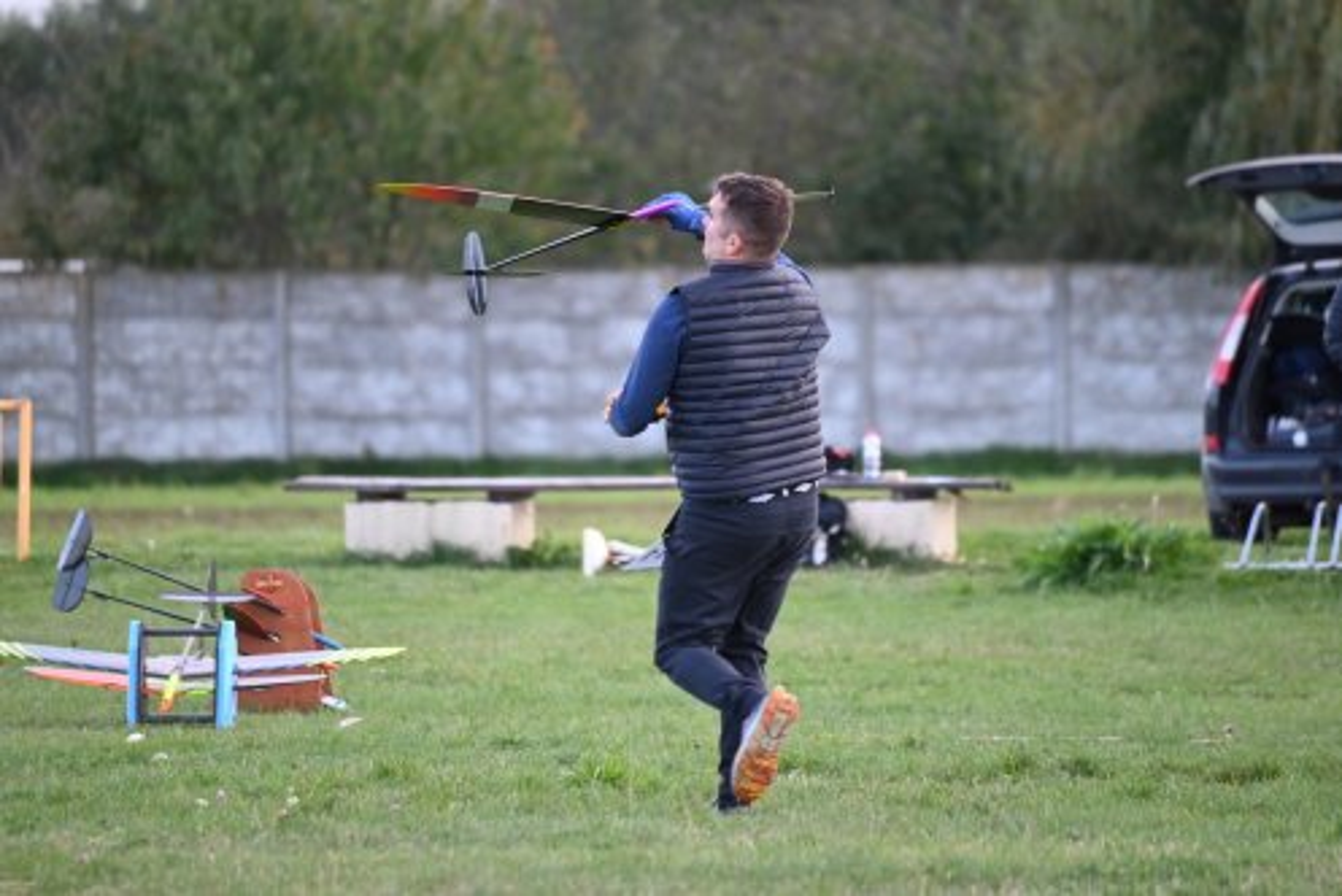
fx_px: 14919
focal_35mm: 400
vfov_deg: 3.4
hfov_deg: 5.2
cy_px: 448
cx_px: 671
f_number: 6.3
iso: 1250
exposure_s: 1/400
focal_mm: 400
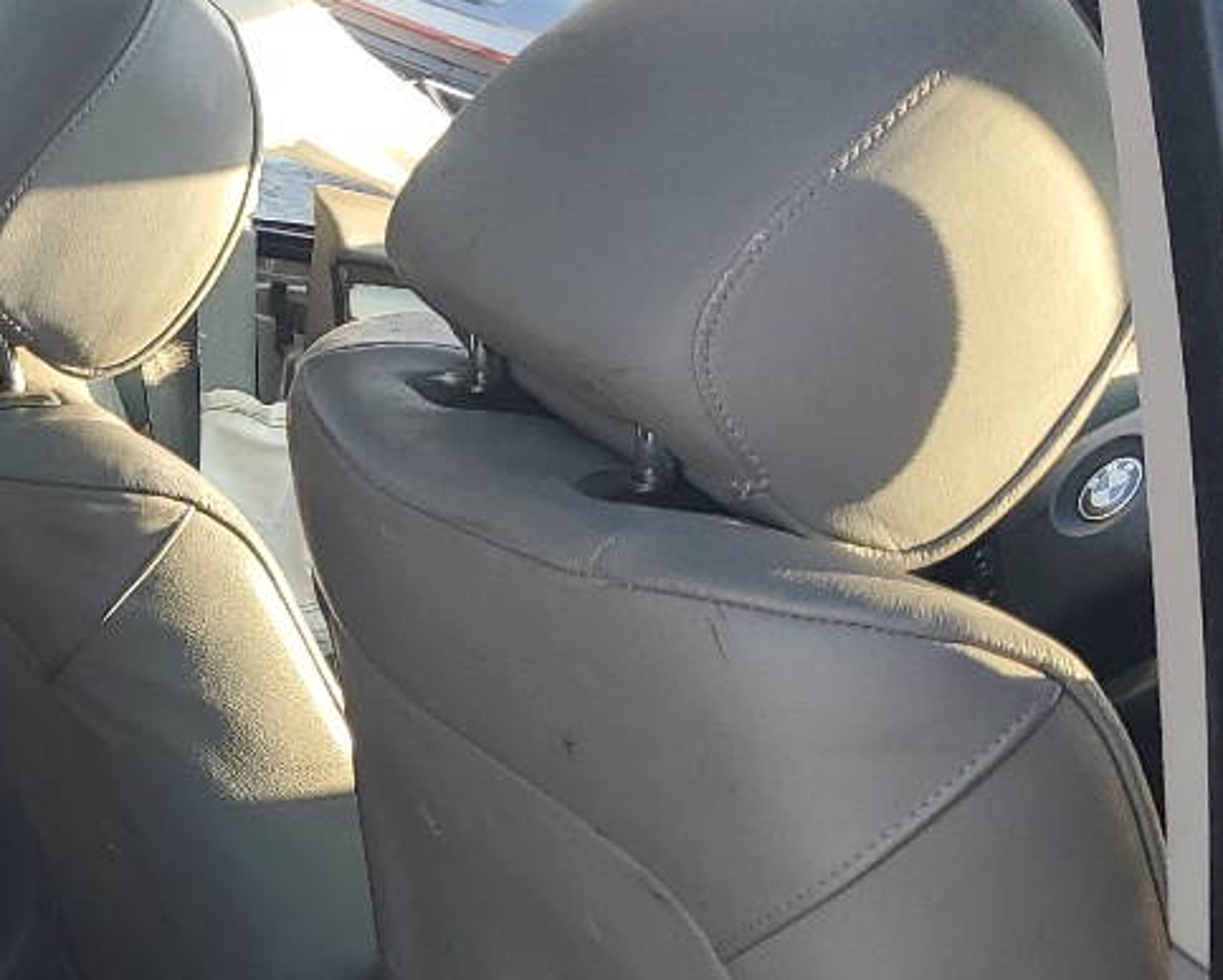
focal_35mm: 84
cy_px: 800
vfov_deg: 18.1
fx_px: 3042
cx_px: -324
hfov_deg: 20.9
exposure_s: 1/233
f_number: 1.5
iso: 50
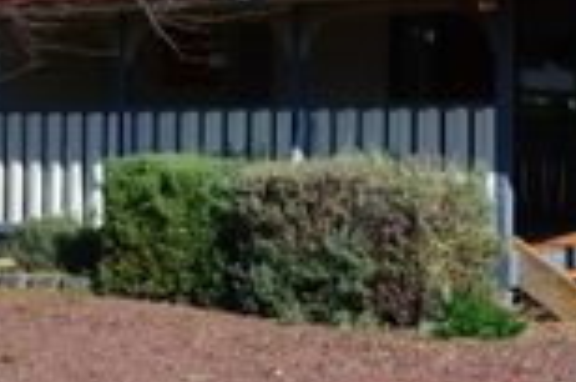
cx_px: 610
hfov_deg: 18.0
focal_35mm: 110
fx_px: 1756
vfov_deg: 12.3
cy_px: 69
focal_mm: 24
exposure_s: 1/125
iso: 110
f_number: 11
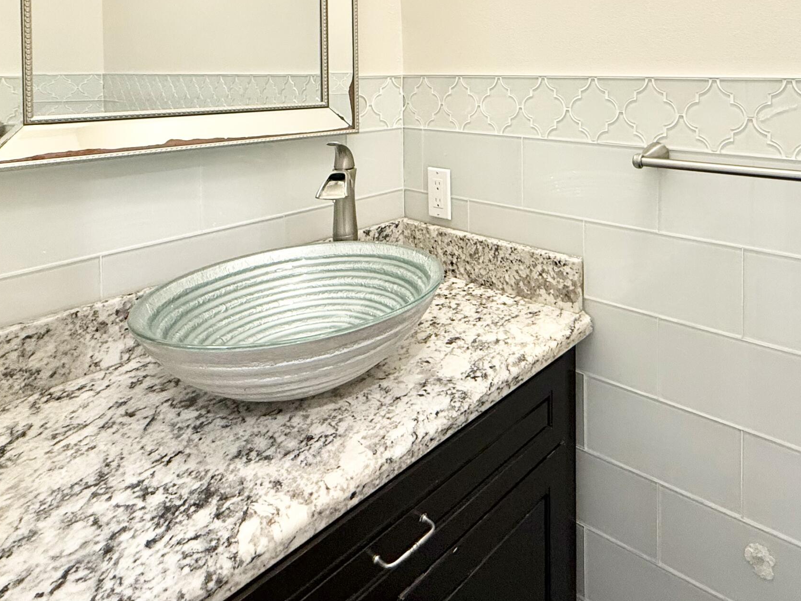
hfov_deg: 66.8
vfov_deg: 50.0
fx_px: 578
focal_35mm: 25
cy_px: 82
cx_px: 556
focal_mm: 2.22
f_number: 2.2
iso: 160
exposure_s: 1/60
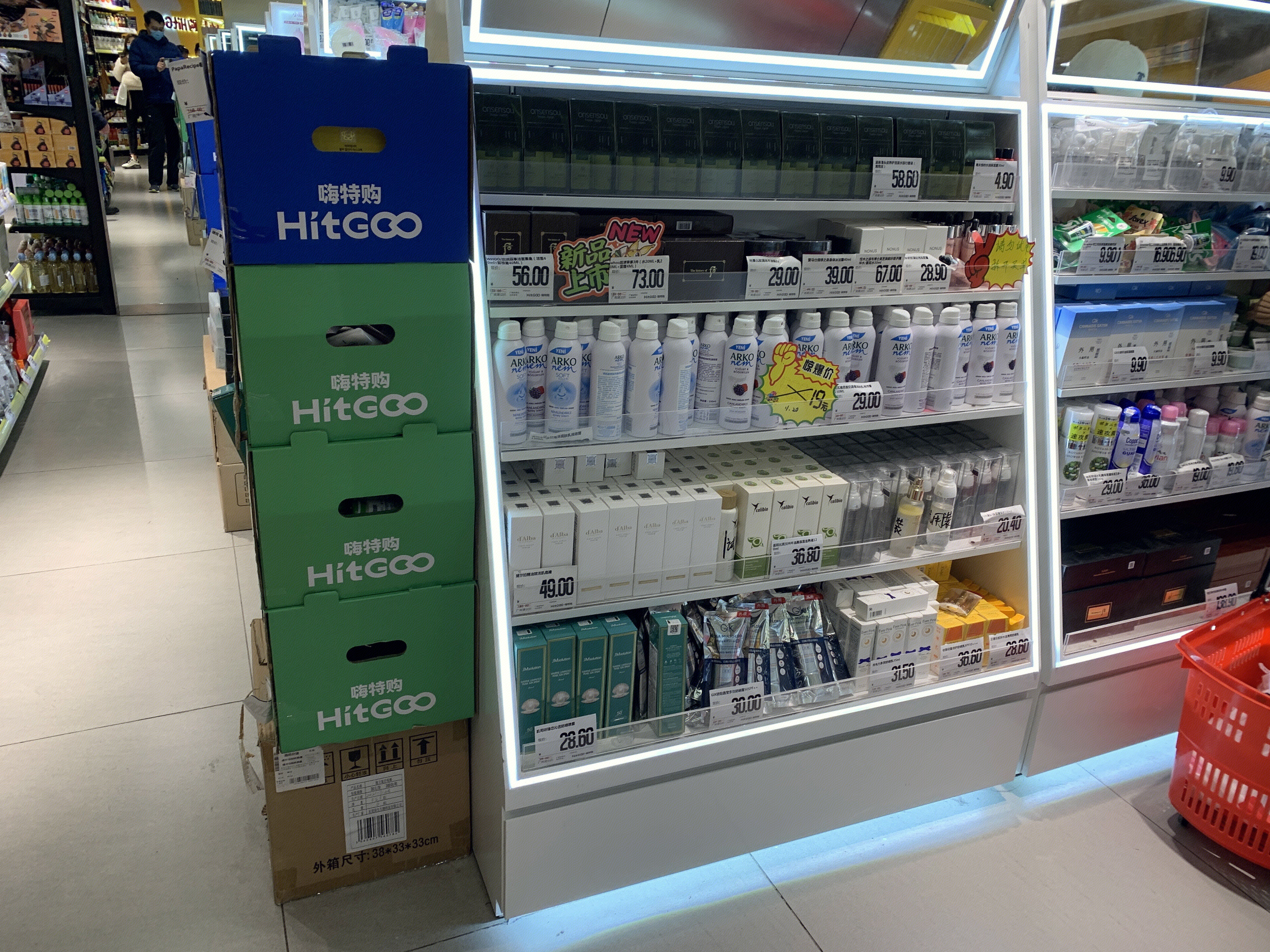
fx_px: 954
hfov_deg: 67.3
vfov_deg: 53.1
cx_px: 635
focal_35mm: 26
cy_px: 476
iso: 64
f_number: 1.8
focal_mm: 4.25
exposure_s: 1/121
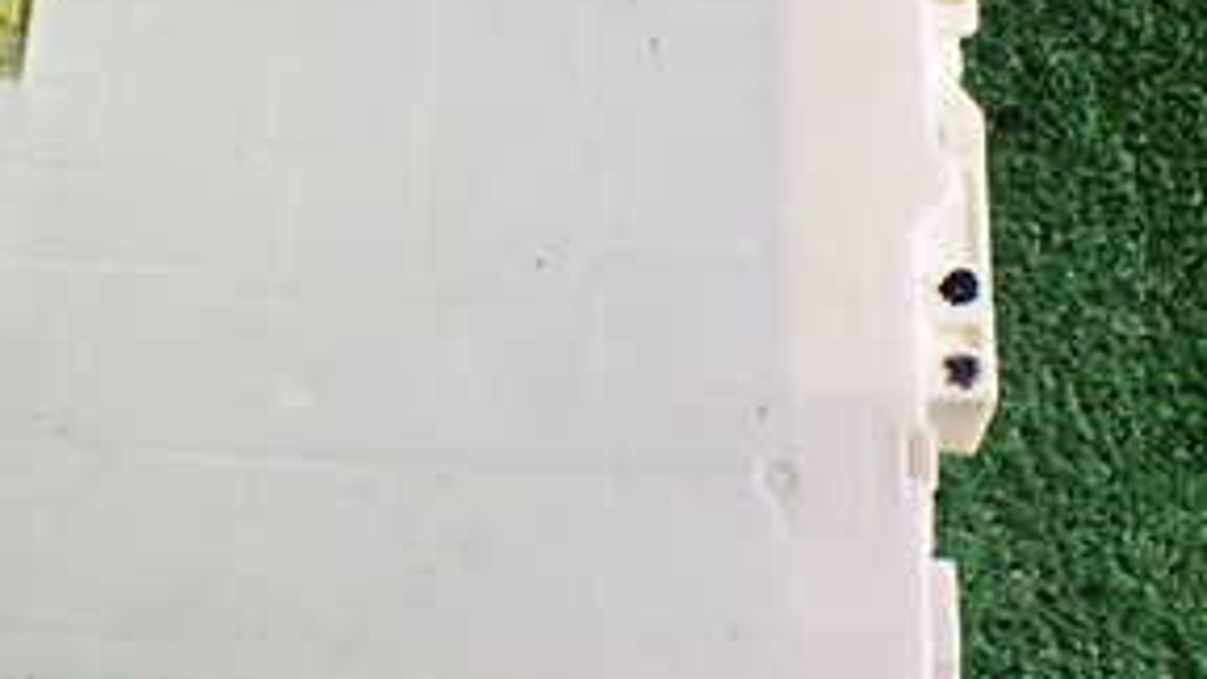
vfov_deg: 17.7
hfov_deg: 30.7
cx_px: 386
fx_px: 2176
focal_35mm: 68
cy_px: 210
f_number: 2.3
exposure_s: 1/125
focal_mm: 5.4
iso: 400
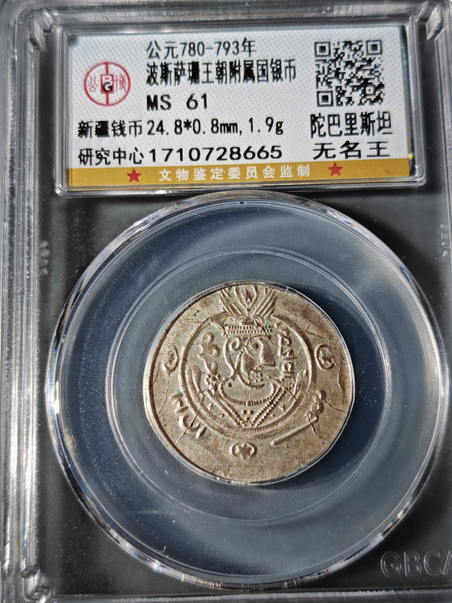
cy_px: 302
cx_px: 226
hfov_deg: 29.1
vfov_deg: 38.2
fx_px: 871
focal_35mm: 50
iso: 50
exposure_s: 1/100
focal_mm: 5.85
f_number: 1.63
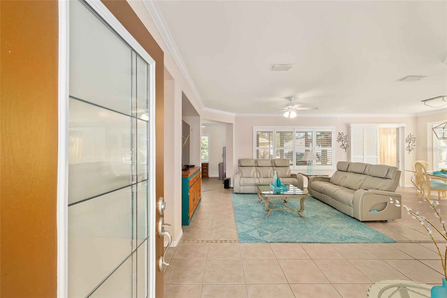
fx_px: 186
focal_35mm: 15
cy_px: 149
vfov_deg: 77.3
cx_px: 224
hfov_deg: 100.4
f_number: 8
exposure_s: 1/15
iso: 400
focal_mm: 15
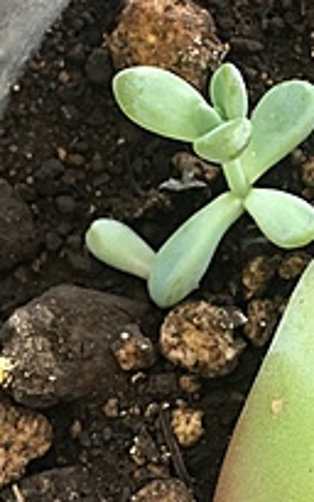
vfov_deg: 28.6
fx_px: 987
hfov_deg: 17.1
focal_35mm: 72
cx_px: 400
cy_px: 260
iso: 125
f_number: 2.2
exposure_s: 1/30
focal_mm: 4.15
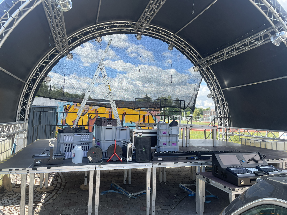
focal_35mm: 26
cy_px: 108
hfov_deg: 67.3
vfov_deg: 53.1
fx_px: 216
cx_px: 144
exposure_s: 1/734
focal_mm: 4.2
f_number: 1.6
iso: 32
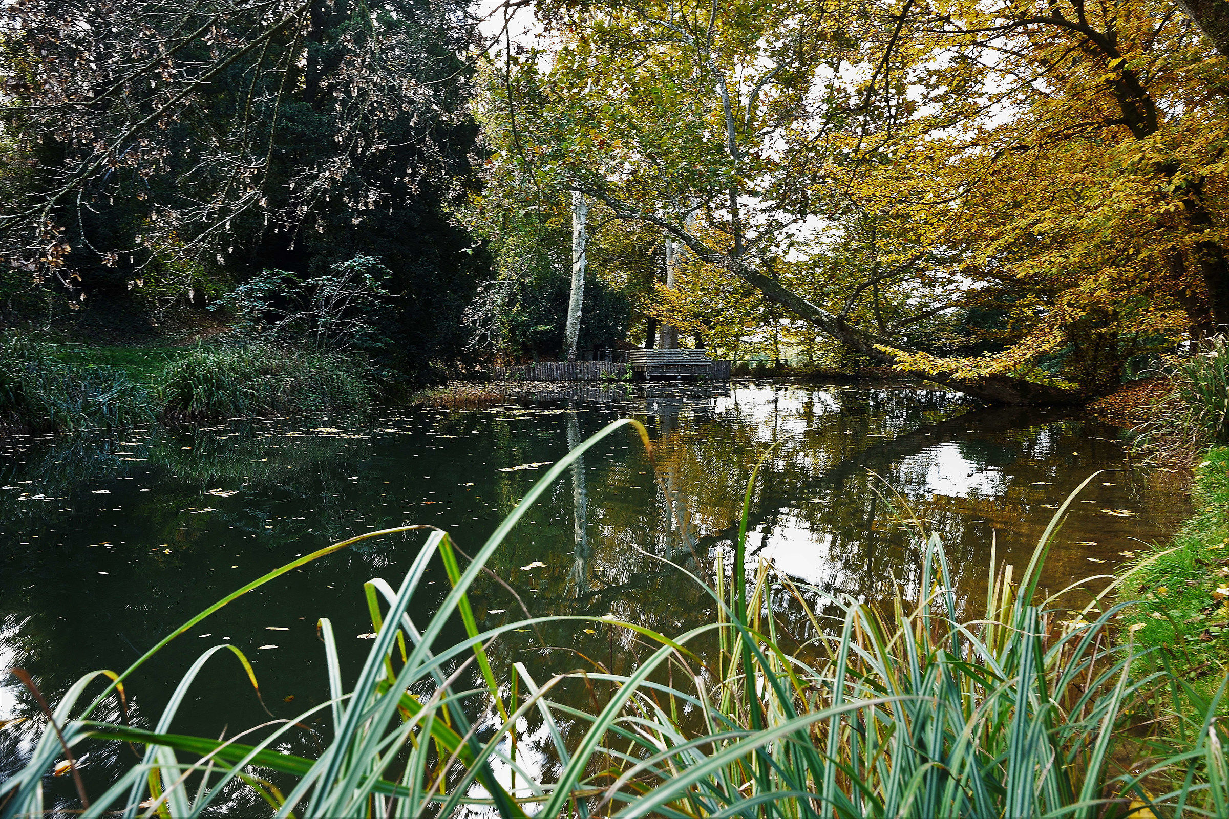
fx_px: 922
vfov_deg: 47.9
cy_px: 410
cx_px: 614
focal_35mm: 27
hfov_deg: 67.4
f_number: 10
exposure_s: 1/6
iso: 100
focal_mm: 18
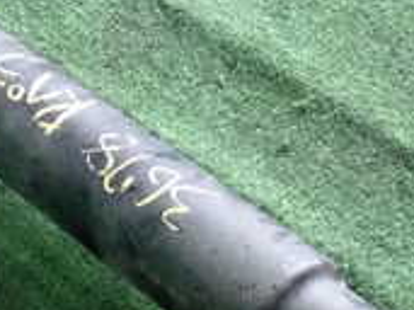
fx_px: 1721
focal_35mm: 144
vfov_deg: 10.3
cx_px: -44
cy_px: 92
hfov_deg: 13.4
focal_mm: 7.31
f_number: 2.8
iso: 3200
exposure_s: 1/125
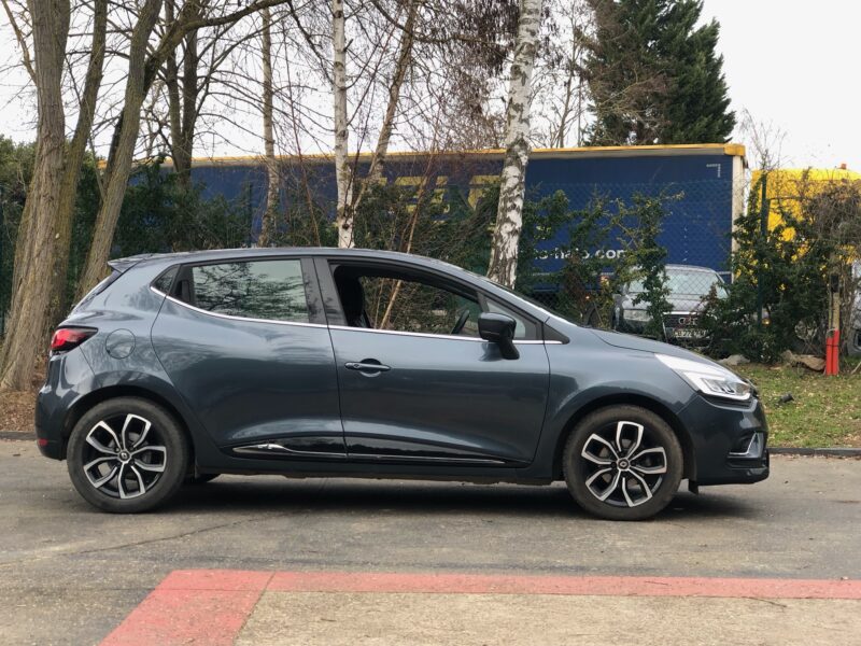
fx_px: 1418
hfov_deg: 33.8
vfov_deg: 25.7
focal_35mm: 57
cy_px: 323
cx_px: 430
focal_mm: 6.6
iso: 25
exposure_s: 1/50
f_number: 2.8
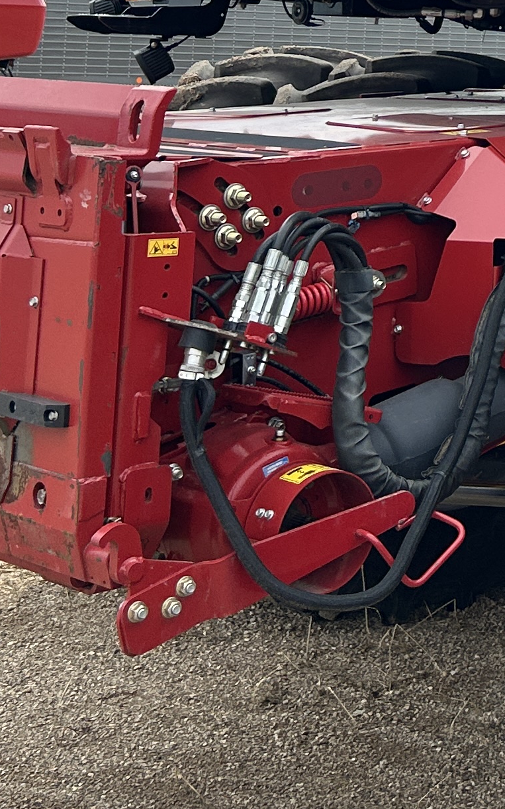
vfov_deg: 21.5
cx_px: 892
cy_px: -109
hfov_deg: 13.1
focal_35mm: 91
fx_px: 2004
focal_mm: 5.7
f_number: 1.5
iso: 50
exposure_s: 1/2299
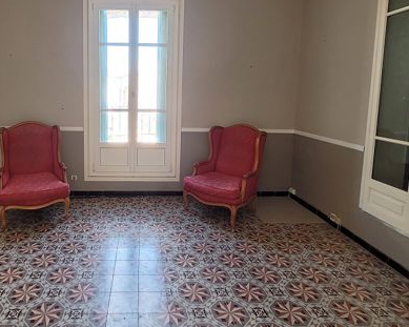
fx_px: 278
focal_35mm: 23
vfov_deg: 59.9
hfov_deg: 71.3
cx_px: 150
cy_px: 119
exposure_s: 1/50
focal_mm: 1.74
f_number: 2.2
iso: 125
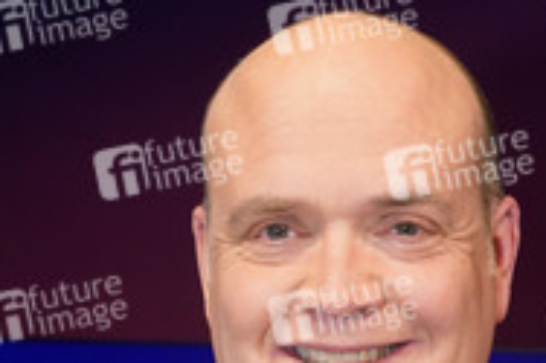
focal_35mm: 84
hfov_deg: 24.0
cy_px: 383
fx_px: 1273
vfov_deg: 15.8
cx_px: 382
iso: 2000
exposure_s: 1/125
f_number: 5.6
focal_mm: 35
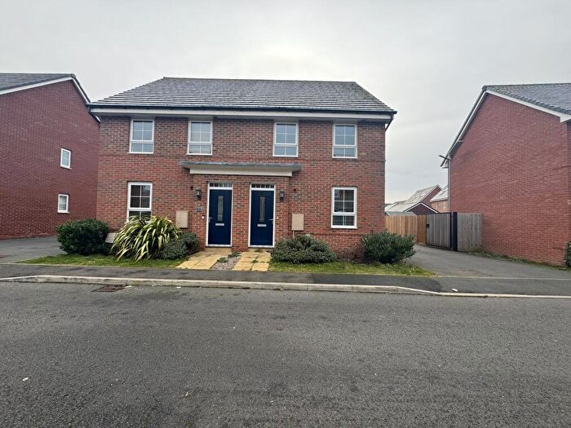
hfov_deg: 102.1
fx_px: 231
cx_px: 286
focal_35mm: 14
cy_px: 214
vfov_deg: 85.7
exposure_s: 1/192
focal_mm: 2.22
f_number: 2.2
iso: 40
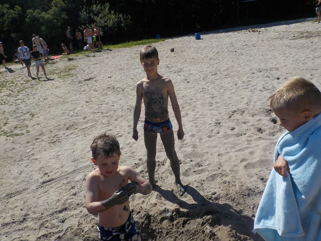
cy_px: 120
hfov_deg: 60.0
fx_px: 278
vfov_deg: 46.8
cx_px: 160
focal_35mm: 30
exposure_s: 1/2000
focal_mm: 4.1
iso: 125
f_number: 3.3
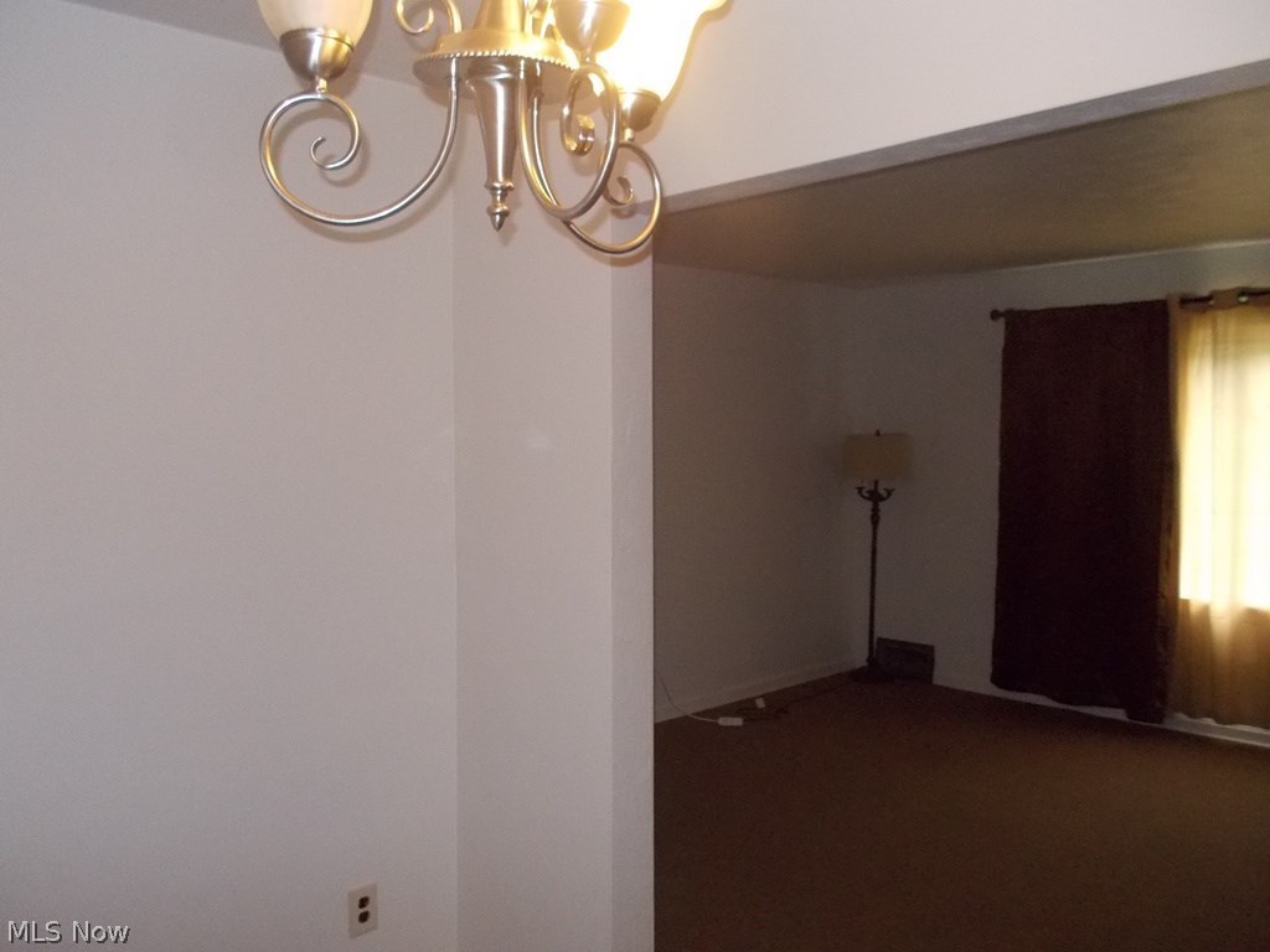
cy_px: 476
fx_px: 1064
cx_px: 635
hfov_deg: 61.7
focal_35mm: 29
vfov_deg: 48.2
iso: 500
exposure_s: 1/30
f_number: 3.3
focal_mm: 4.1
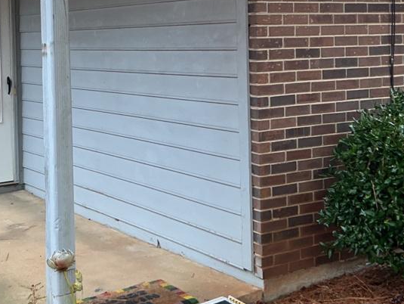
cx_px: 155
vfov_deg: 22.2
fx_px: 759
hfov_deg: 29.7
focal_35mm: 65
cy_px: 39
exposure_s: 1/120
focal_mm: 3
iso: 32
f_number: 1.8
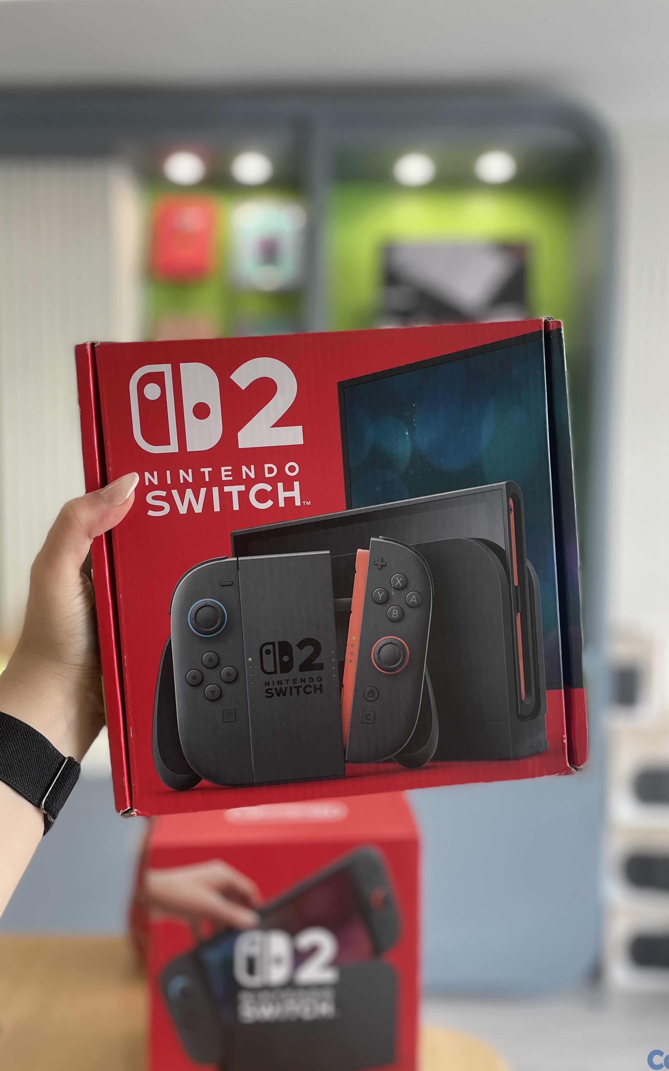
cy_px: 534
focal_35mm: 28
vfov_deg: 66.5
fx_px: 817
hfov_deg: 44.5
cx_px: 342
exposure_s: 1/120
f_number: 1.6
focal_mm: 4.2
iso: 100
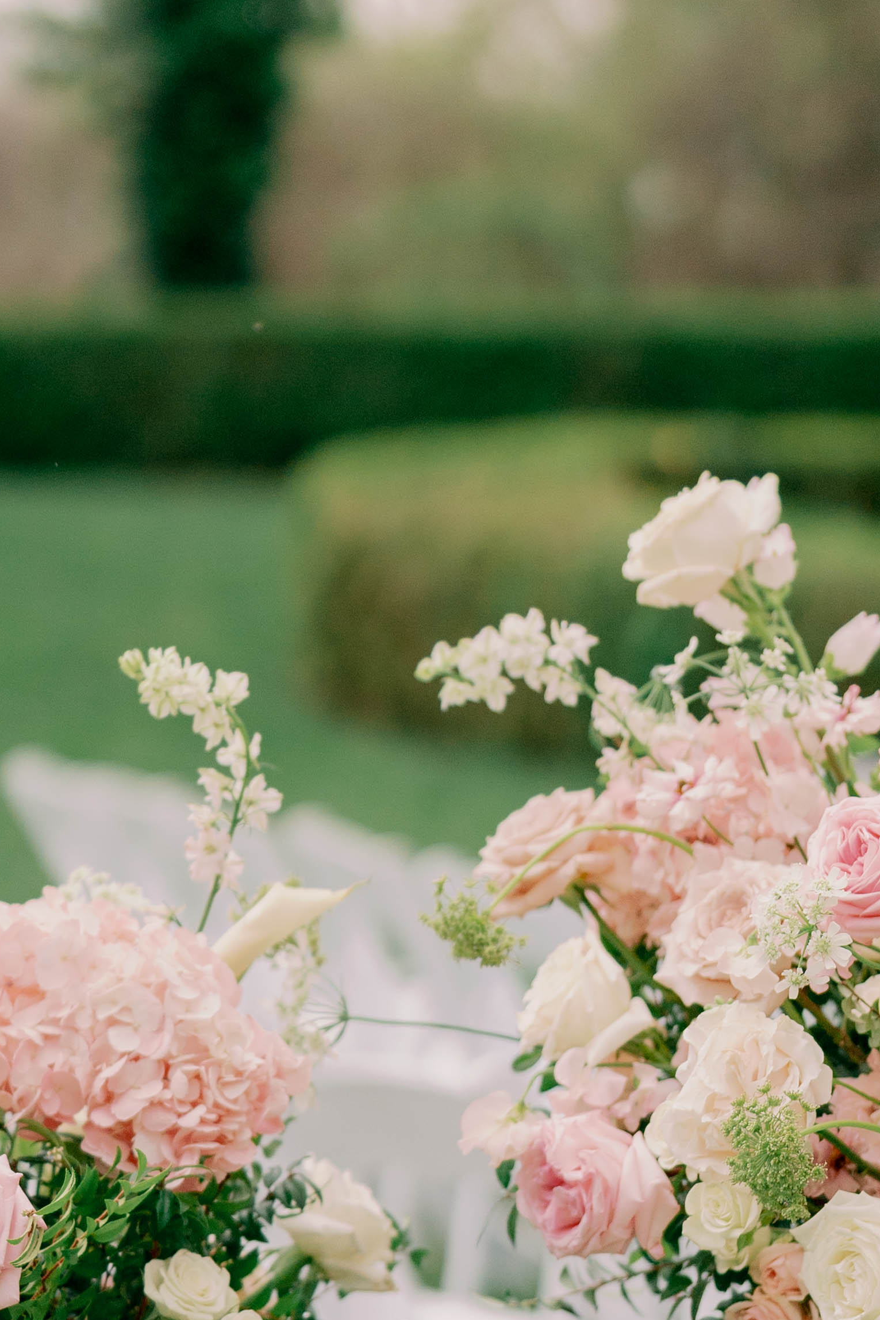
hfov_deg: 8.0
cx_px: 347
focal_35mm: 171
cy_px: 995
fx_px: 6269
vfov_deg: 12.0
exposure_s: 1/2500
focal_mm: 50
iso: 200
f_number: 1.3
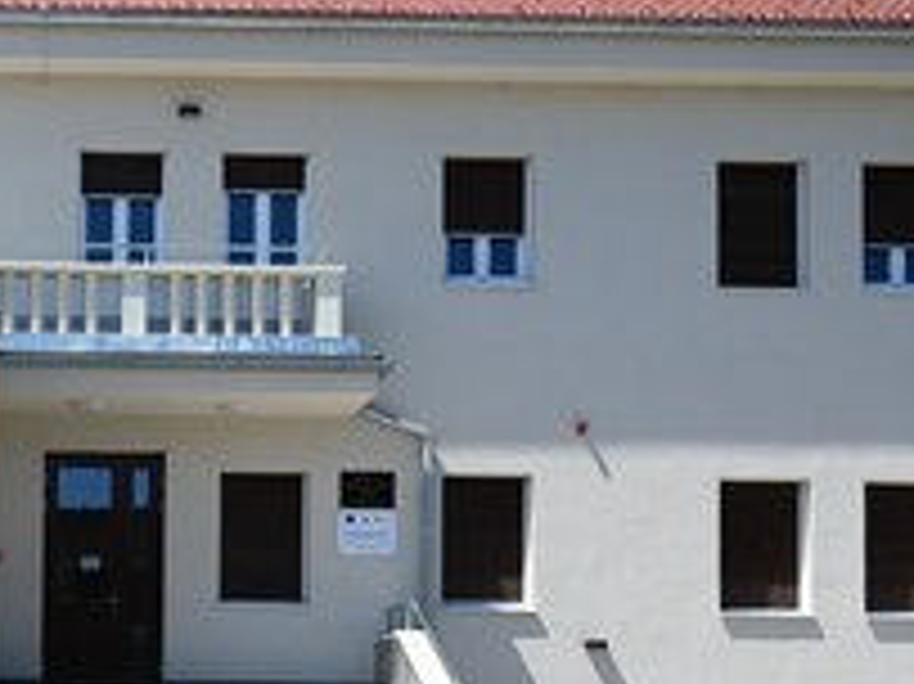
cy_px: 659
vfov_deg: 19.4
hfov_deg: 24.7
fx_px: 1953
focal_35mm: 74
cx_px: -77
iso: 160
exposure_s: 1/1000
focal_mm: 26
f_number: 5
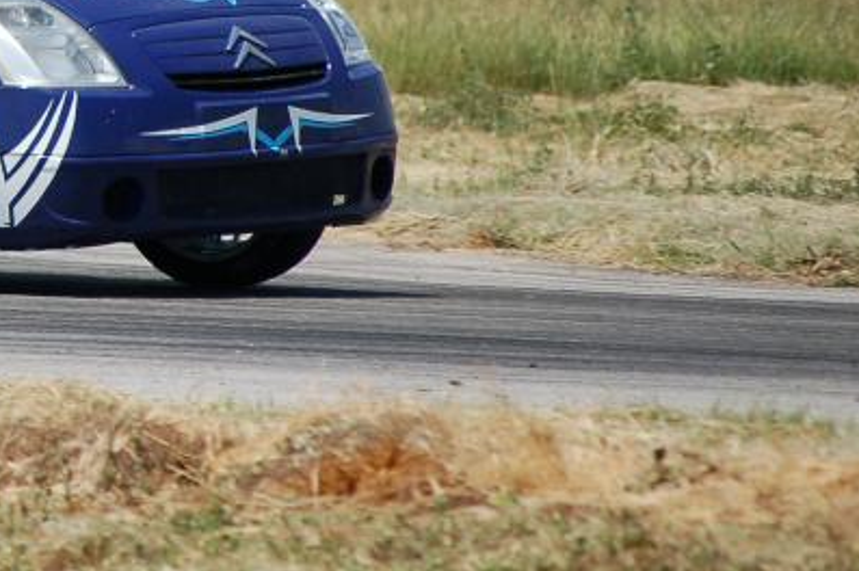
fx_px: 16617
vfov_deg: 2.0
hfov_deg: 3.0
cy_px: -38
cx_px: -128
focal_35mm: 697
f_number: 5.6
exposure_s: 1/1000
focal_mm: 180
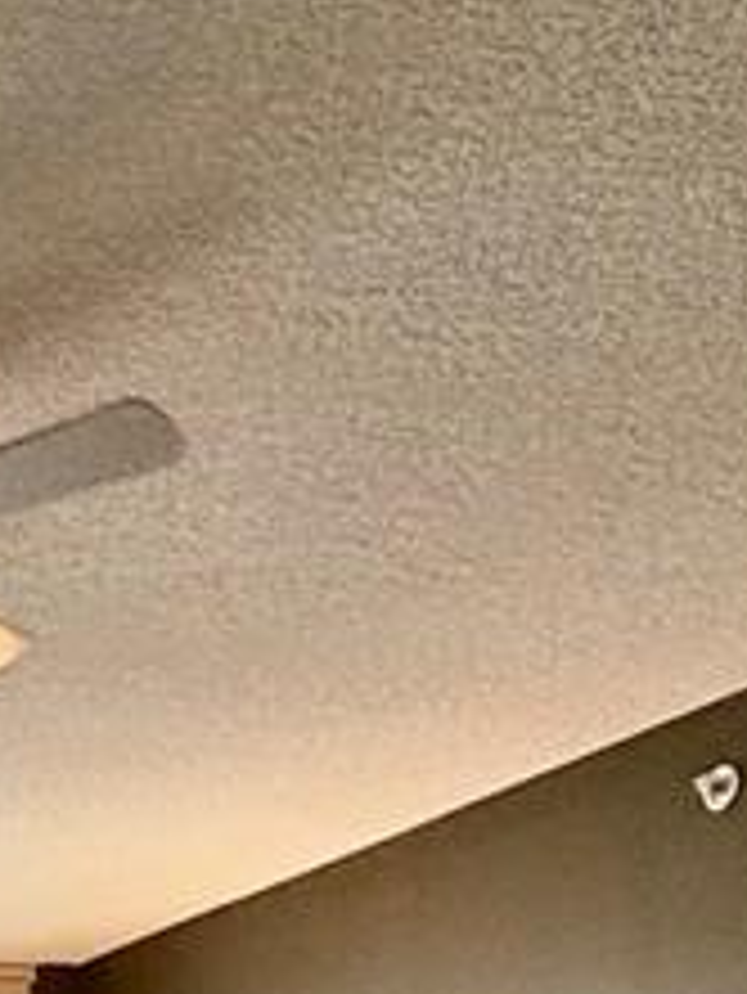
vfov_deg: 19.6
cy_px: 1745
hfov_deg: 17.3
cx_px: -400
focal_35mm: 76
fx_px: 2185
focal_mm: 2.22
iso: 40
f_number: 2.2
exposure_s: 1/401
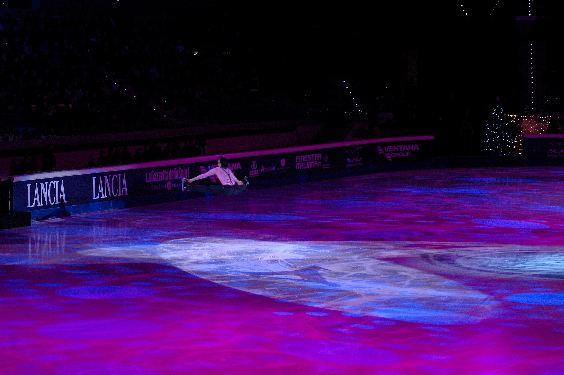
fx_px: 1761
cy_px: 188
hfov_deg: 18.2
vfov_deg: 12.2
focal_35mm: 112
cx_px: 282
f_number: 5
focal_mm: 75
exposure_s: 1/125
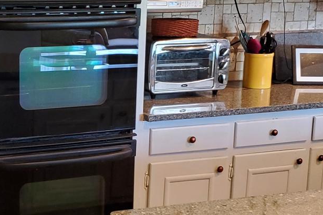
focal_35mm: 90
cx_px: 90
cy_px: 115
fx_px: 807
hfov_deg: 22.5
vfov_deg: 15.2
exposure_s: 1/40
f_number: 1.5
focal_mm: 4.3
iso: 200
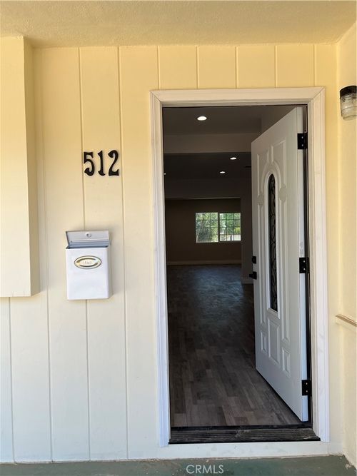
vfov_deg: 67.3
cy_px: 238
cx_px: 178
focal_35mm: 26
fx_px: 358
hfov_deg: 53.0
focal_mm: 5.7
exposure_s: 1/780
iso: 50
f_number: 1.5
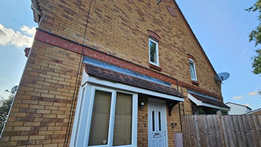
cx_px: 132
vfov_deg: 70.1
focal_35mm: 15
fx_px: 104
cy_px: 85
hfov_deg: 103.0
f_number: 2.2
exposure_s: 1/823
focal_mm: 2.2
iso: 64
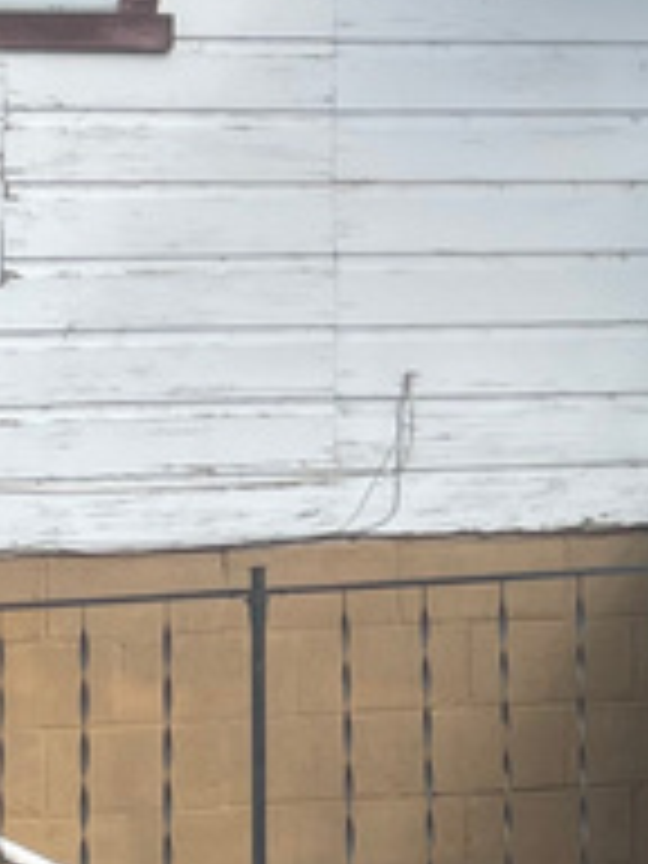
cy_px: 148
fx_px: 3469
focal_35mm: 139
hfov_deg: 10.3
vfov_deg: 14.1
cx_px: 990
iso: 32
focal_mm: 4.2
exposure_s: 1/2398
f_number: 1.6
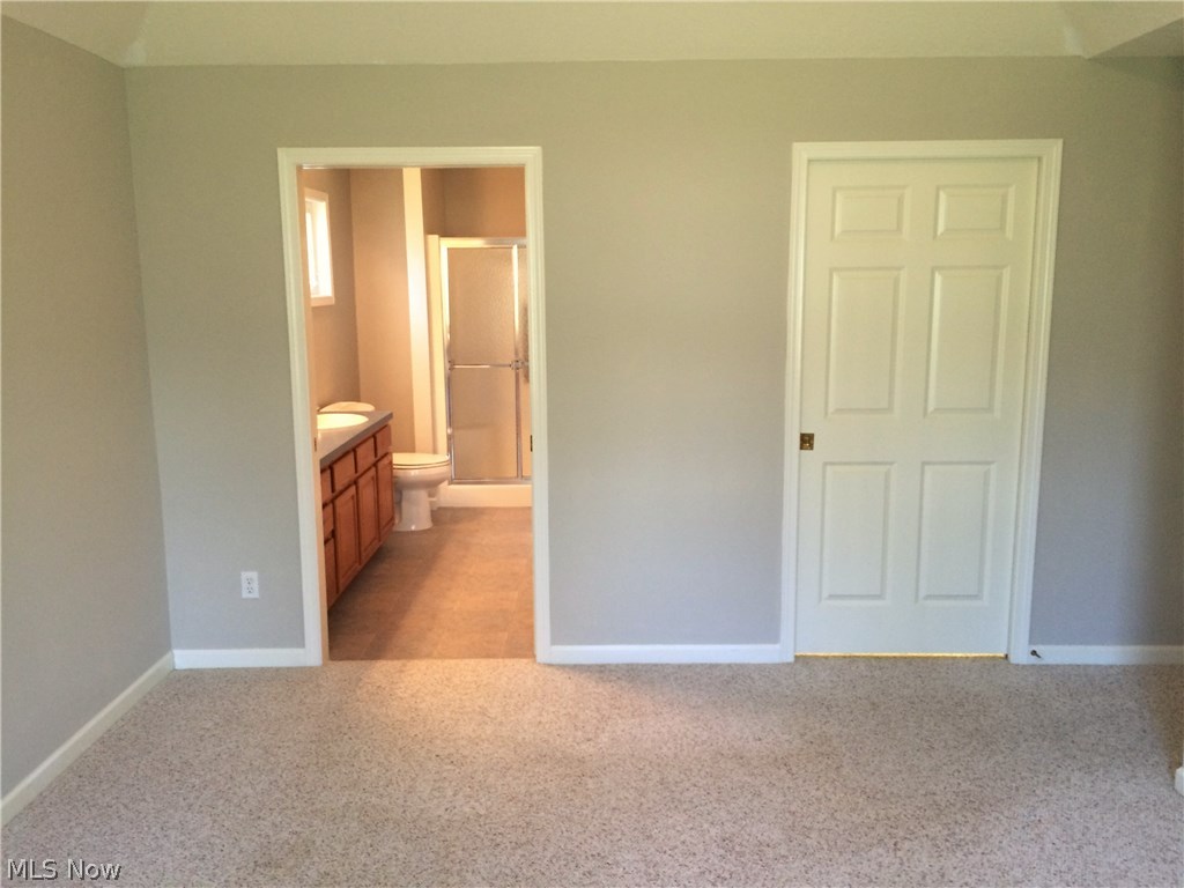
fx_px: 992
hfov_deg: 61.7
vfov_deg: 48.2
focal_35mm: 29
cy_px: 444
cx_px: 592
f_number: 2.2
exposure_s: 1/33
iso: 80
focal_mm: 4.15
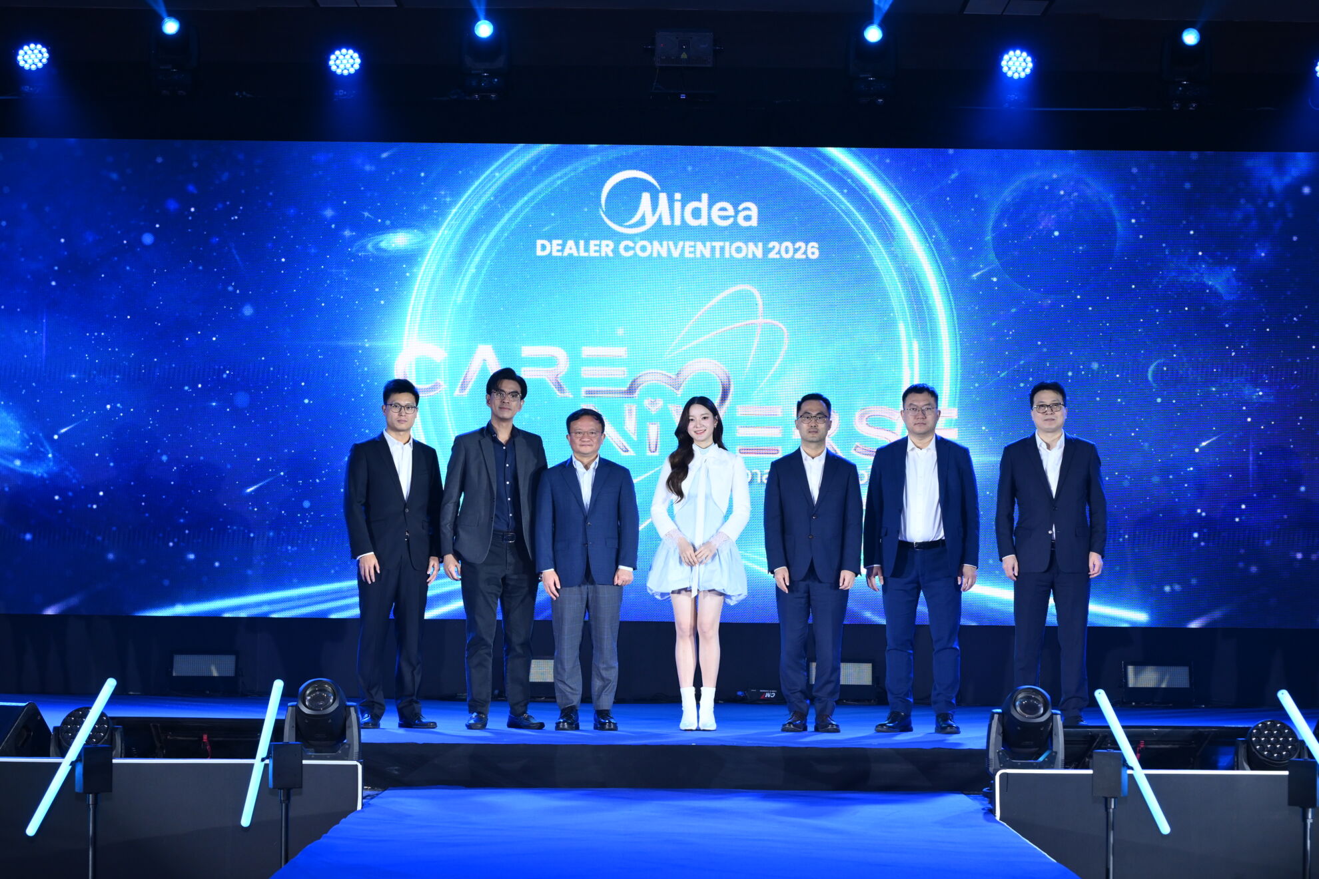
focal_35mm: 78
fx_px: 2858
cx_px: 660
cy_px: 440
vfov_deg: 17.5
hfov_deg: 26.0
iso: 500
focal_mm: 52
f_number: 4
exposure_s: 1/125
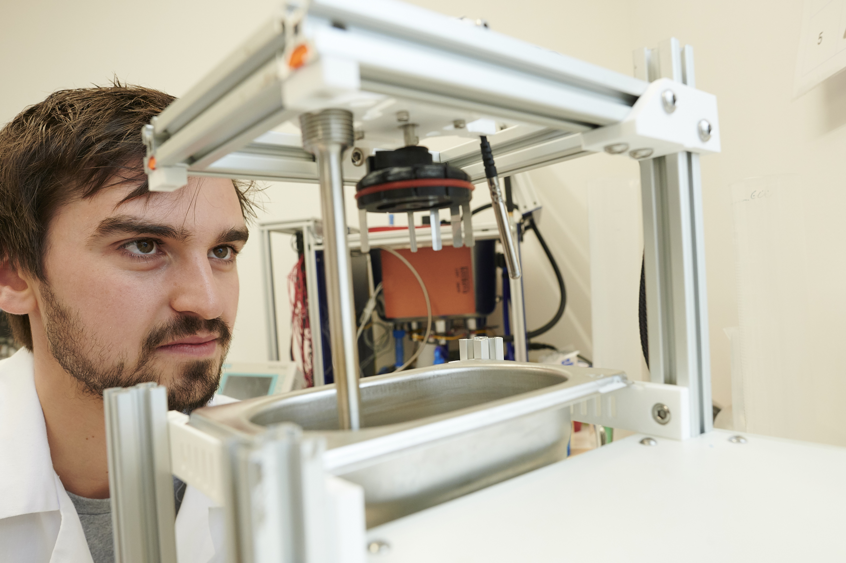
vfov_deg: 53.1
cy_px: 282
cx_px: 423
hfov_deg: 73.8
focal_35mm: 24
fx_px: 564
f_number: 6.3
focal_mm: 24
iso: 2000
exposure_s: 1/160
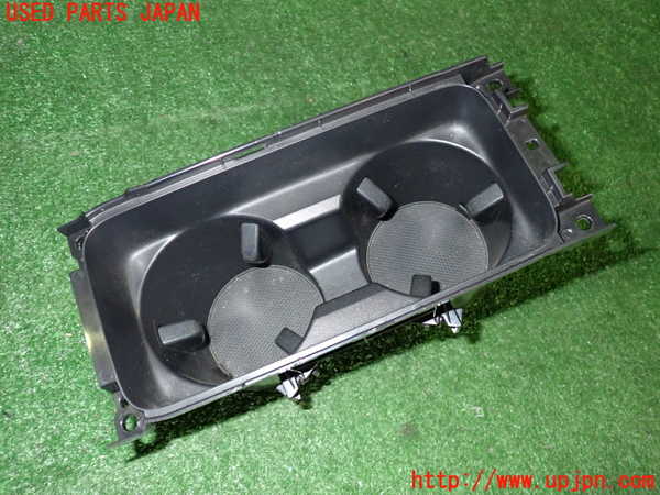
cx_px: 330
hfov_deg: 60.0
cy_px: 248
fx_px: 572
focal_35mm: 30
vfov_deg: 46.8
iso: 640
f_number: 6.3
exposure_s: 1/30
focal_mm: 5.4
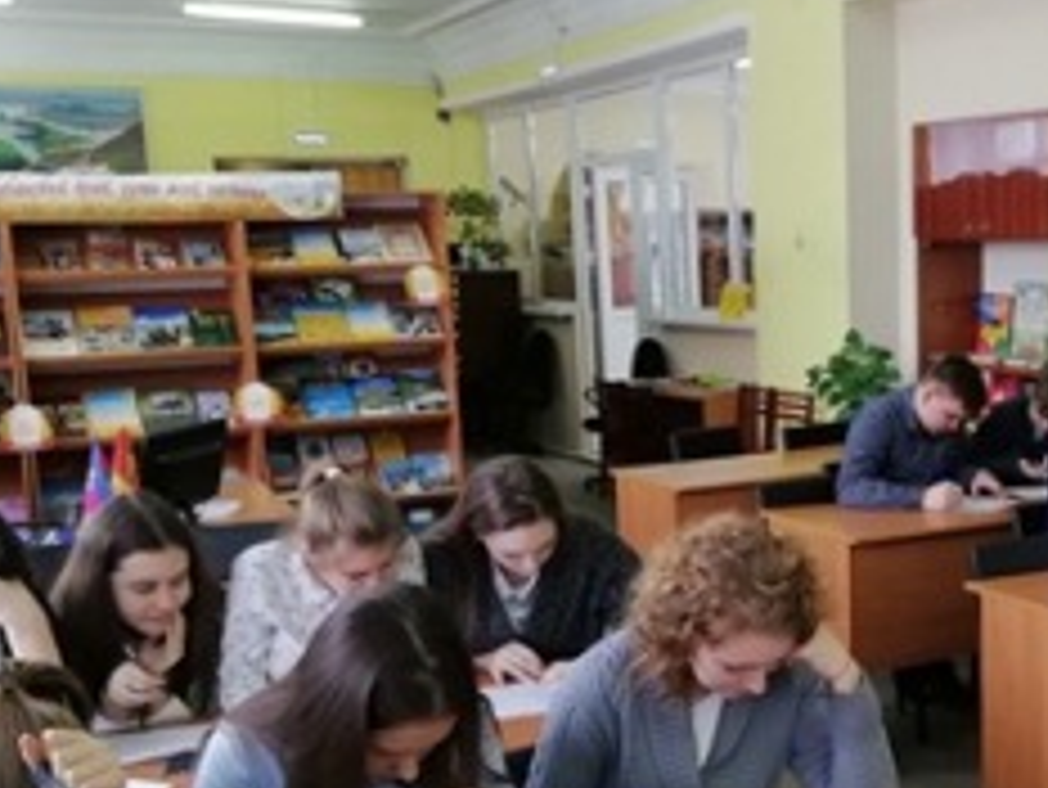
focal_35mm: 50
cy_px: 495
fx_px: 1515
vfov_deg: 29.0
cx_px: 792
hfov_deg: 37.2
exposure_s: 1/33.3
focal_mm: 3.21
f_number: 2.2
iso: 100
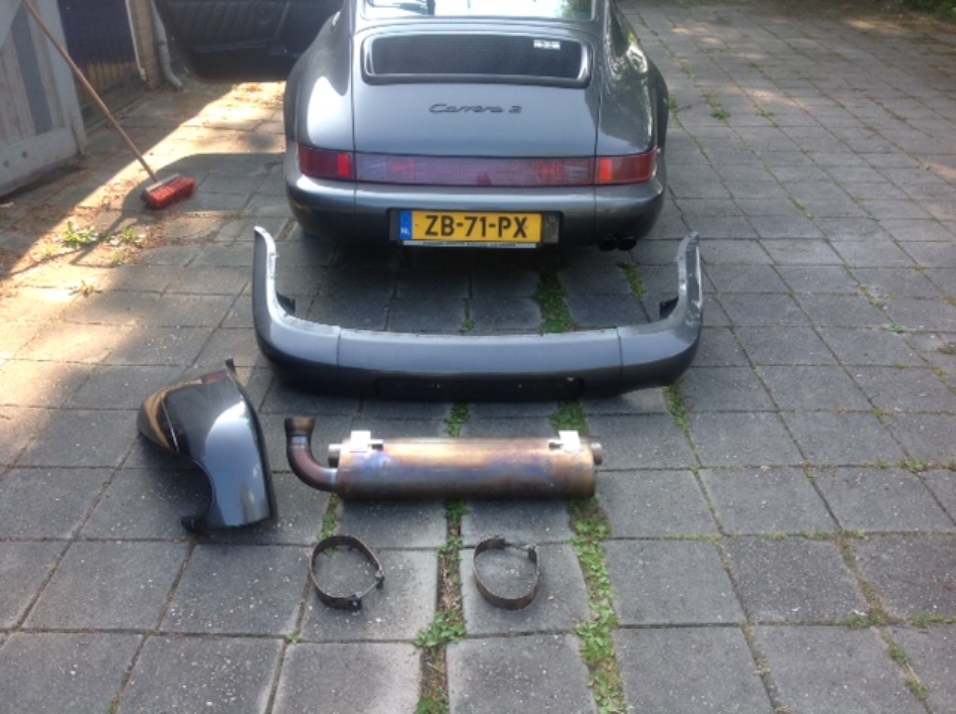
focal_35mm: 35
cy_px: 357
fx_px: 965
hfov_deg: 52.7
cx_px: 478
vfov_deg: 40.6
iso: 50
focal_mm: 4.28
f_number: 2.4
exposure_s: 1/167
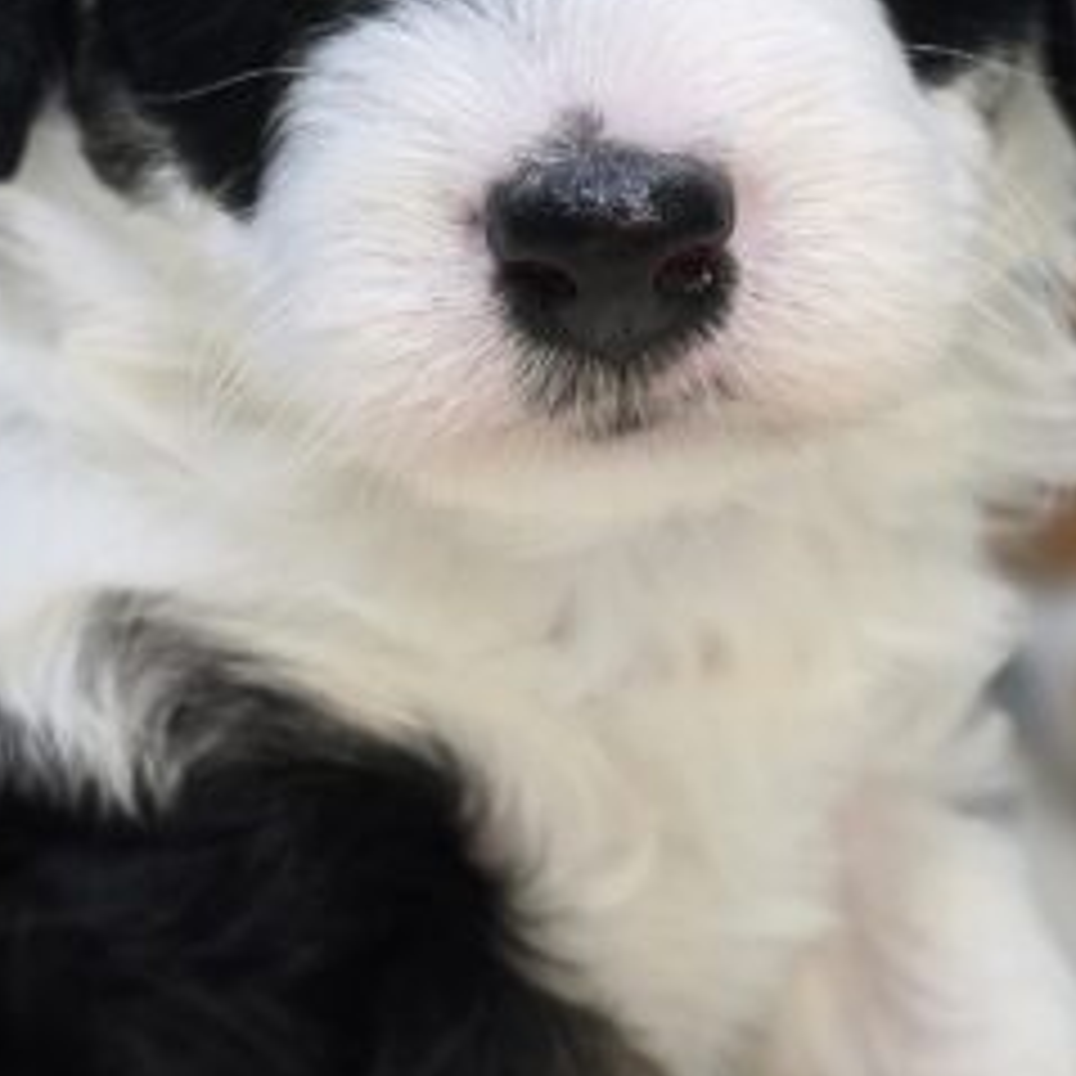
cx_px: 216
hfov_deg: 19.7
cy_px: 401
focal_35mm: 87
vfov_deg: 19.9
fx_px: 3060
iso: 50
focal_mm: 6.3
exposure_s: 1/120
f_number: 1.7
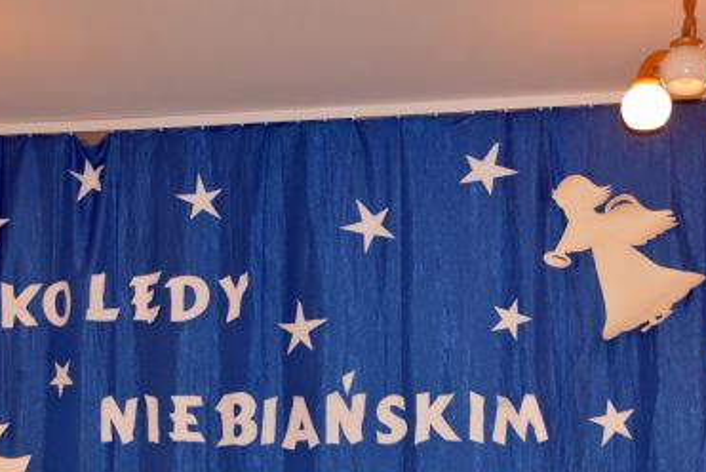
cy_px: 365
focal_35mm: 63
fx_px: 1236
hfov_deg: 31.9
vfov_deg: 21.4
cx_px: 327
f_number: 3.8
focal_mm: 26
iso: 1100
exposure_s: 1/60
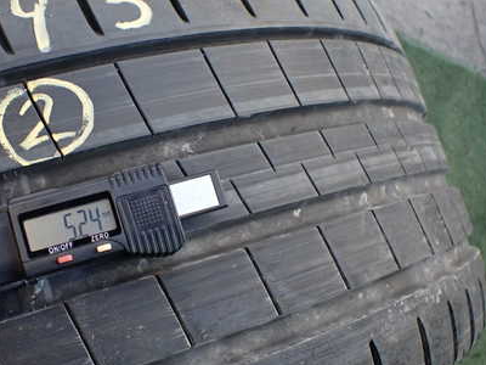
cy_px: 195
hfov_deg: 41.3
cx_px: 148
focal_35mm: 45
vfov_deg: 32.2
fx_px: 632
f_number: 2.3
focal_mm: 5.4
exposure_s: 1/125
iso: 250
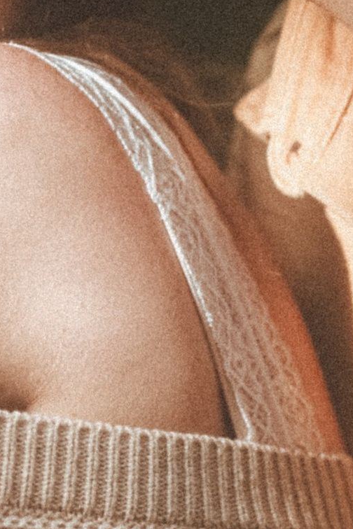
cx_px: -14
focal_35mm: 686
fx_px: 10089
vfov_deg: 3.0
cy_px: 150
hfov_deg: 2.0
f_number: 2.2
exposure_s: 1/1000
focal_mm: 135
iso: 1600
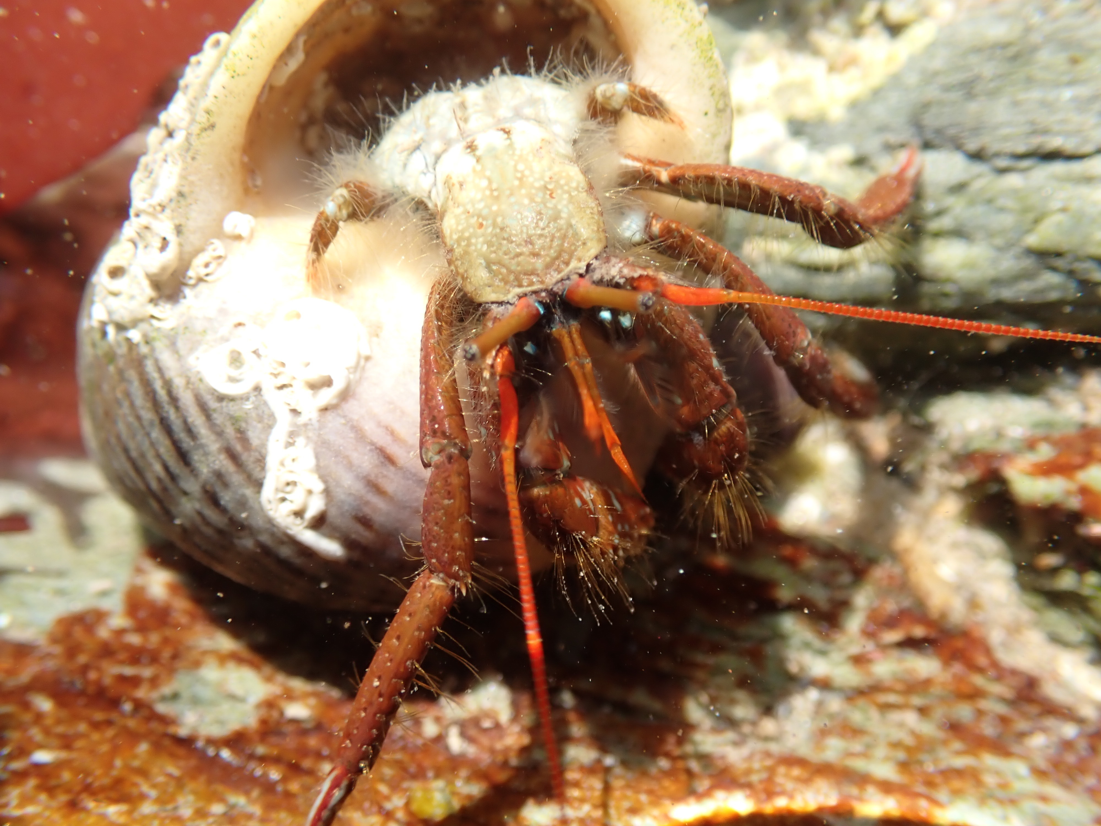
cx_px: 550
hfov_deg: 49.0
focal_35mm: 38
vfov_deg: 37.7
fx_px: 1209
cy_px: 413
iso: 100
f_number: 3.5
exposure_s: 1/160
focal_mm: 6.83
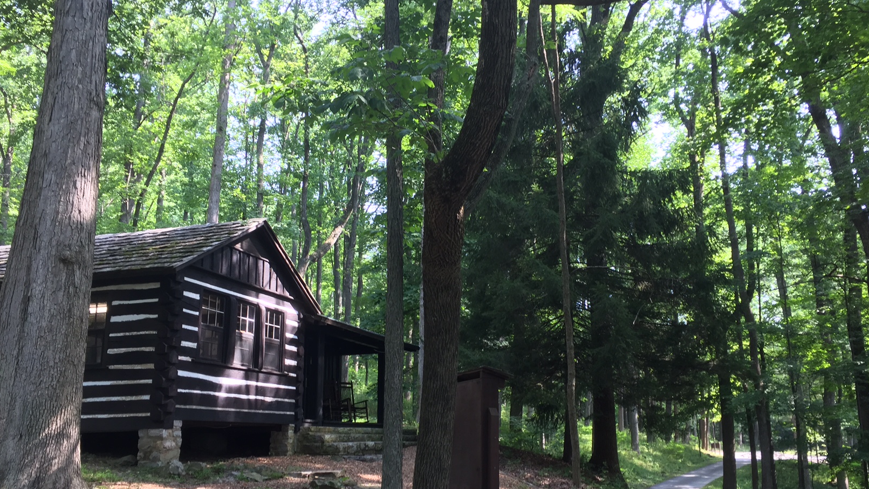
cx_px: 433
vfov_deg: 36.5
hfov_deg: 61.0
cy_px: 294
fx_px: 737
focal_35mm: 32
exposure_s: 1/60
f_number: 2.2
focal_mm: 4.15
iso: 32
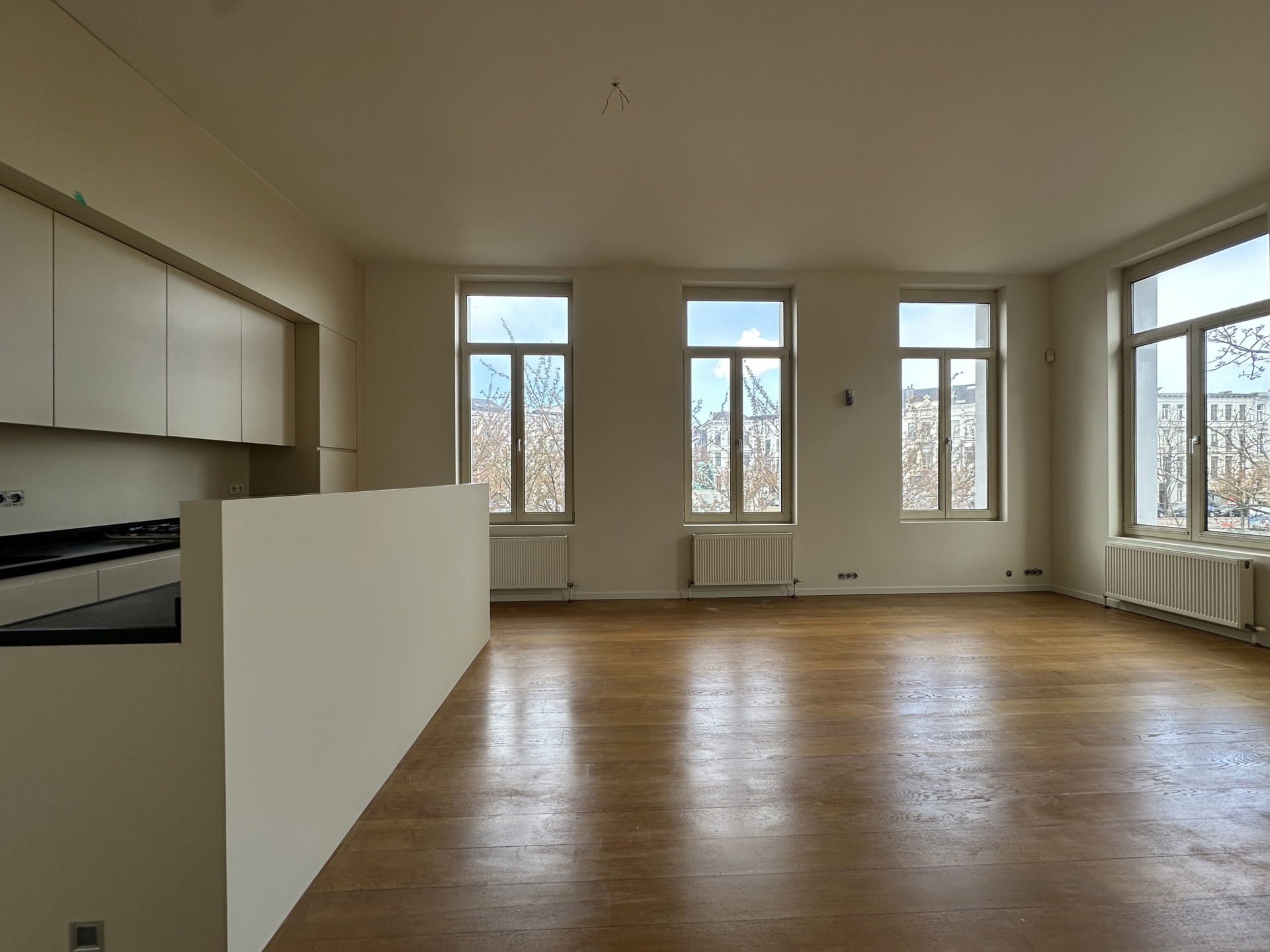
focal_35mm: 14
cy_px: 476
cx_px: 635
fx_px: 514
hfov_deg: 102.1
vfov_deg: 85.7
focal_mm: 2.22
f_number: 2.2
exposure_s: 1/159
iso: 40
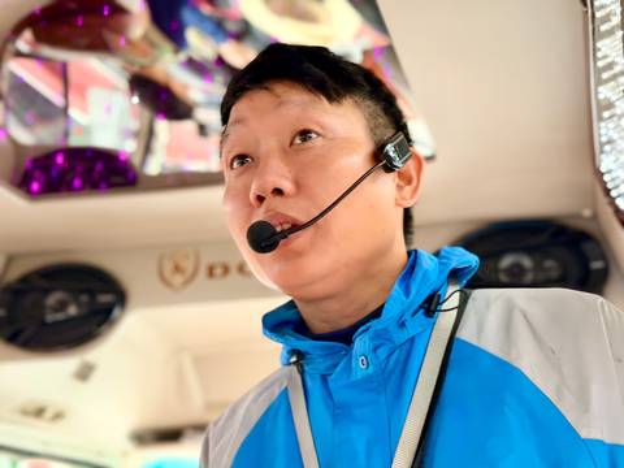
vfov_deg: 30.3
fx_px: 865
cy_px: 234
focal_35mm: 48
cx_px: 312
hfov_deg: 39.7
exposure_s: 1/40
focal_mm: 6.76
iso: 500
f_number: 1.78
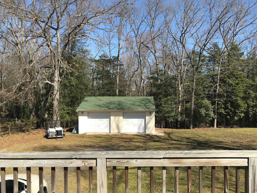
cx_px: 133
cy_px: 102
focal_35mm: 31
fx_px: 230
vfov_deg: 45.4
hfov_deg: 58.3
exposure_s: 1/1808
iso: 20
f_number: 1.8
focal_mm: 3.99
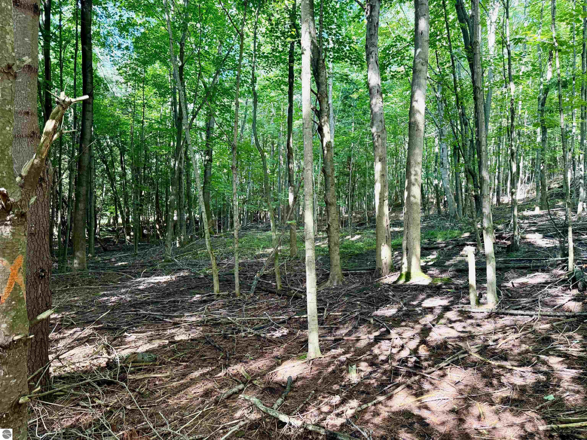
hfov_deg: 71.6
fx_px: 407
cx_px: 294
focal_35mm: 24
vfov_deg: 56.8
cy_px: 220
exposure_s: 1/111
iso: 200
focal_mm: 6.76
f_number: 1.78
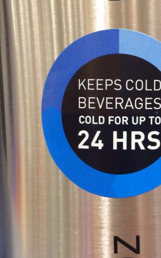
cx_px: 153
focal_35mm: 54
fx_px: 379
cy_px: 115
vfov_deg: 37.5
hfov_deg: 23.2
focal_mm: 4.15
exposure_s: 1/30
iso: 250
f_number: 2.2
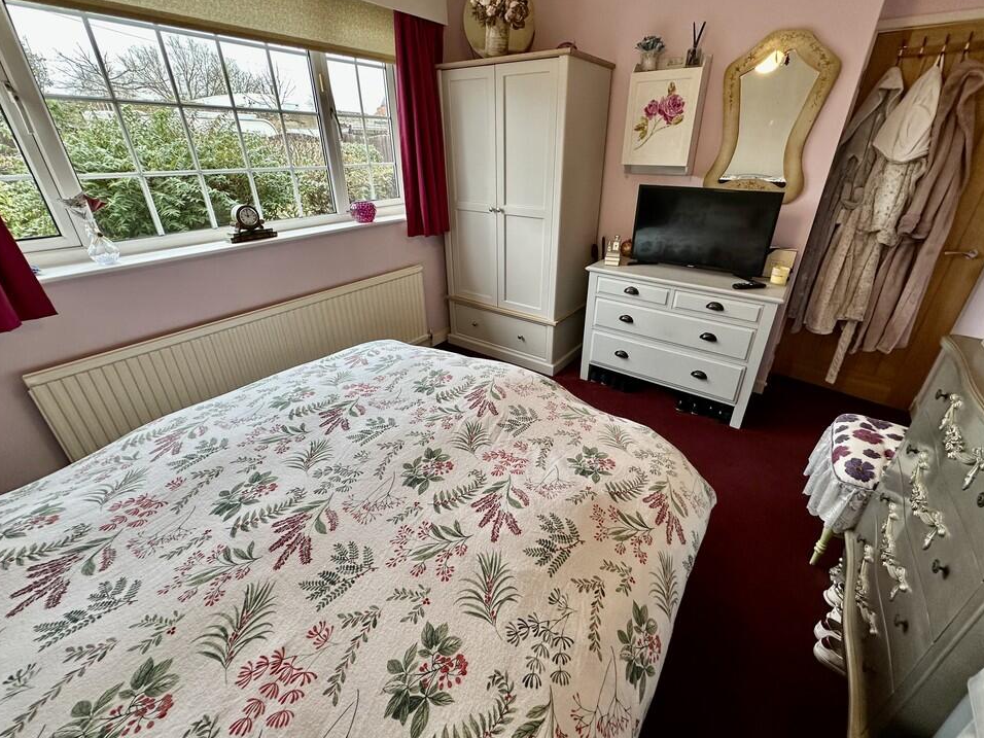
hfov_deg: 98.1
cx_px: 517
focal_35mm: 15
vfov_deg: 81.7
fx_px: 426
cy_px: 359
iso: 125
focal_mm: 2.22
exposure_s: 1/100
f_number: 2.2
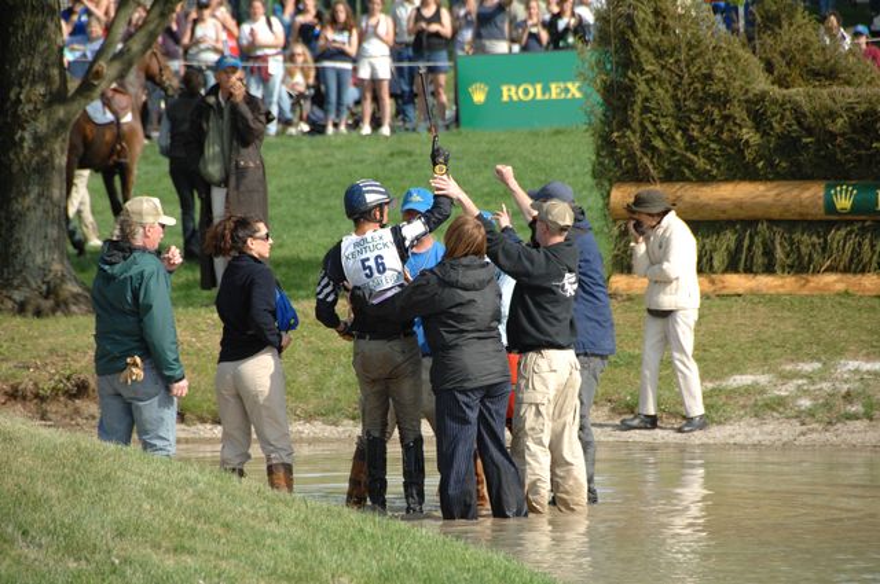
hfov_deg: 6.9
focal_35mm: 300
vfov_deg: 4.6
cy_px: 292
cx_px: 440
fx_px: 7324
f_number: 5.6
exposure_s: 1/1000
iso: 500
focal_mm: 200
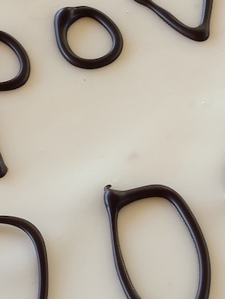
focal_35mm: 104
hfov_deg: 14.2
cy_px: 88
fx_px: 900
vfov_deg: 18.8
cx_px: 118
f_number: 1.7
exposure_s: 1/33.3
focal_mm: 4.71
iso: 160
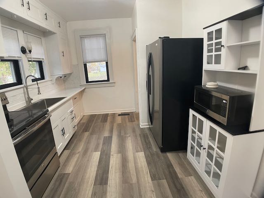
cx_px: 132
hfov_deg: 67.3
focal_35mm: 26
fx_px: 198
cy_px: 99
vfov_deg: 53.1
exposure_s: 1/60
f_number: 1.6
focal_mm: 4.2
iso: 250
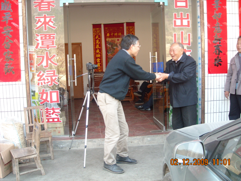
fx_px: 244
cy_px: 90
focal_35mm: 35
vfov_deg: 40.7
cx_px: 120
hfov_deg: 52.6
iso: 118
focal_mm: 5.7
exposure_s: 1/60
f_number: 2.8
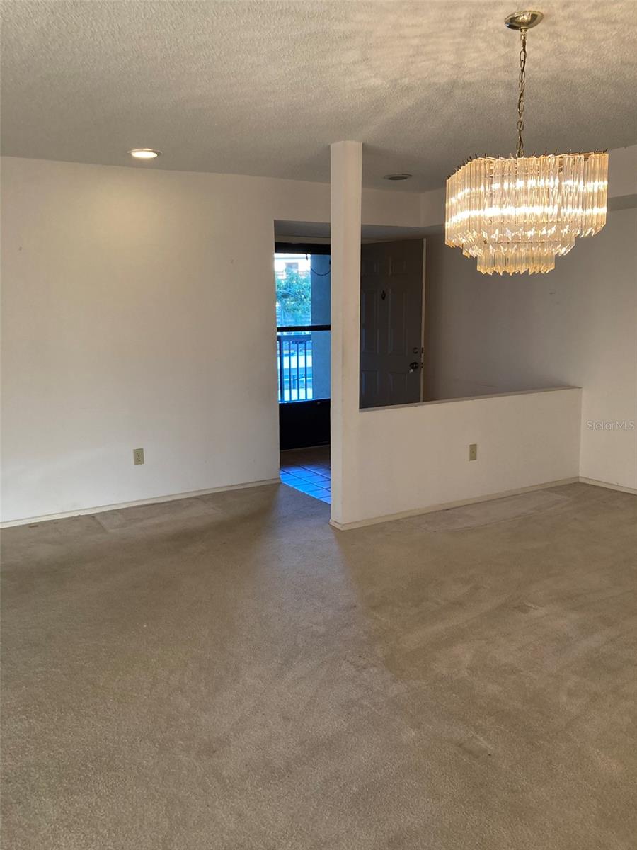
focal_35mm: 28
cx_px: 318
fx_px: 687
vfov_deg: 63.4
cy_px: 425
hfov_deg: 49.7
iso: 125
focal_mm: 3.99
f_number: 1.8
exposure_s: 1/60
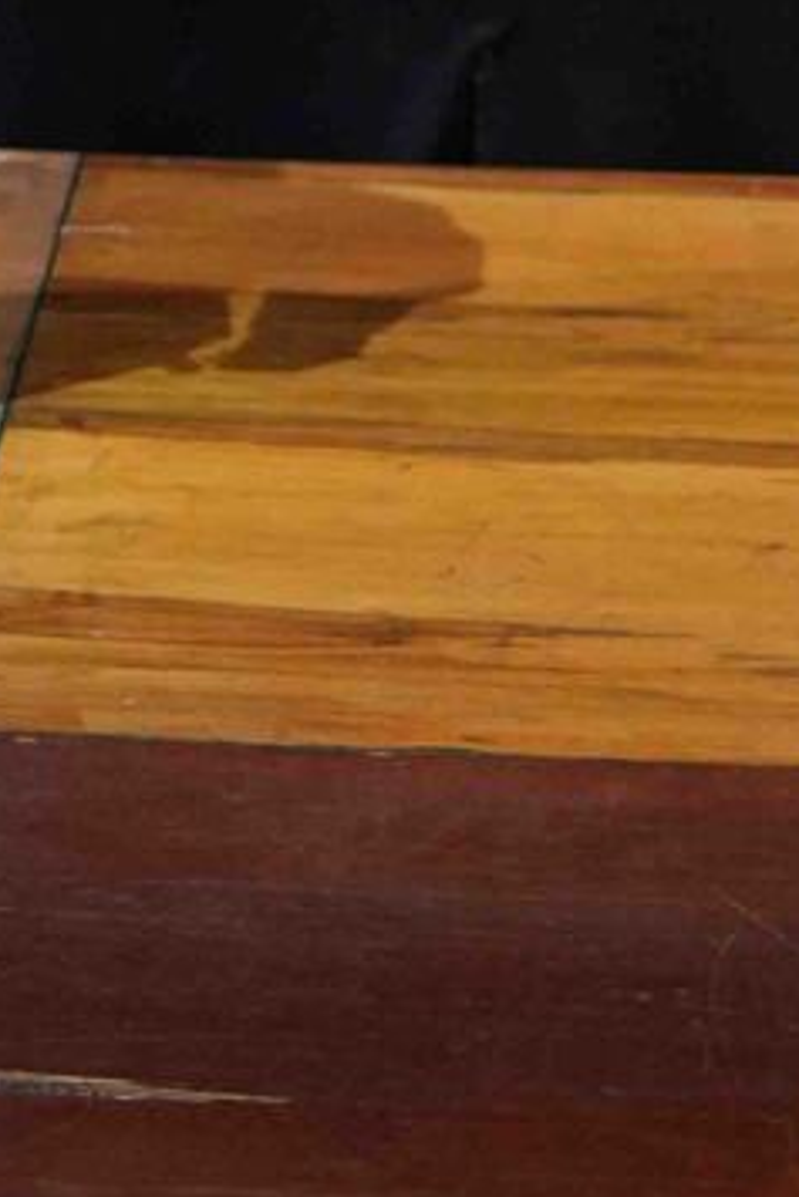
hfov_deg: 6.8
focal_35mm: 196
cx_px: -654
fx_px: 6518
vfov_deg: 9.6
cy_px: -1339
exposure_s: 1/160
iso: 1600
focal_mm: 30
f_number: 2.2
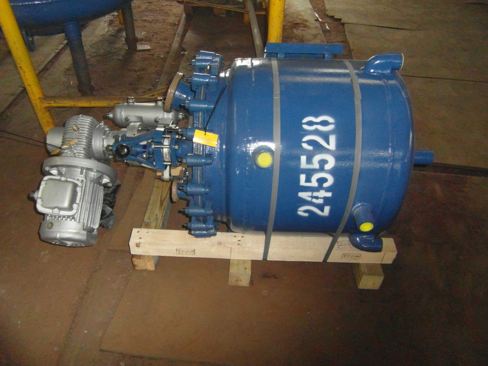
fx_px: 338
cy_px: 183
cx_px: 244
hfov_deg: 71.6
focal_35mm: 24
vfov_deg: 56.8
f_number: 3.2
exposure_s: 1/30
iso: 640
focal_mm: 4
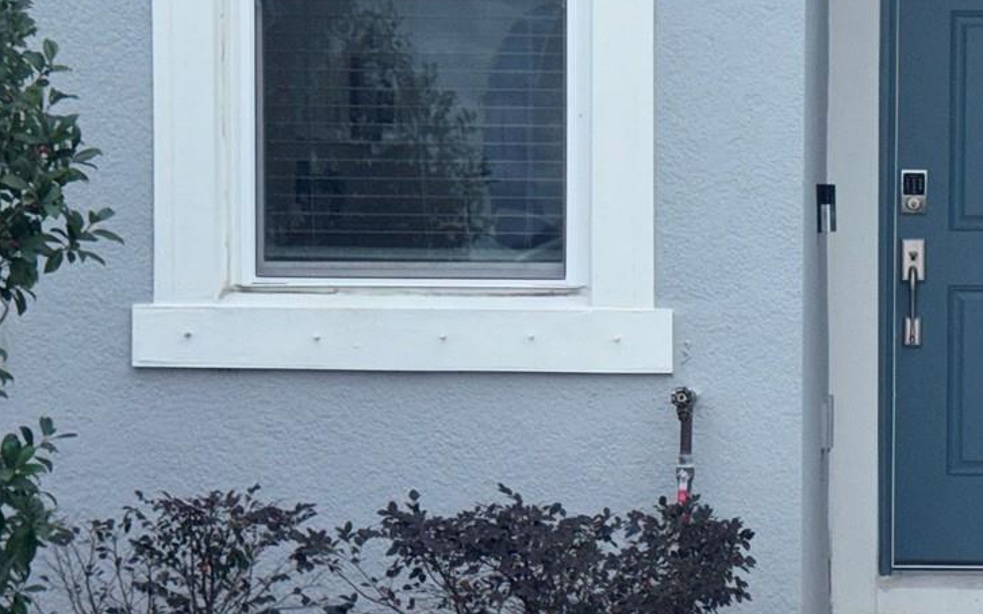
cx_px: 848
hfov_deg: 18.4
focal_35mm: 112
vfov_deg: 11.7
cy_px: 302
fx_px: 3000
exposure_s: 1/3096
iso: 50
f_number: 1.78
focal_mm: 6.76
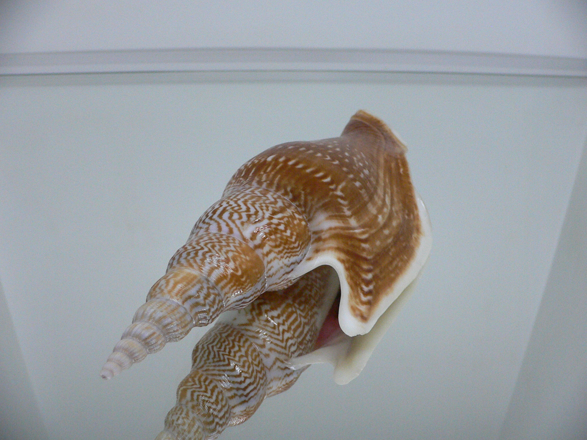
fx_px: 594
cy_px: 220
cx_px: 294
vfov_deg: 40.7
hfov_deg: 52.6
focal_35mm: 35
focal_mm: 4.6
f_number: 2.8
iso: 200
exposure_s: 1/60
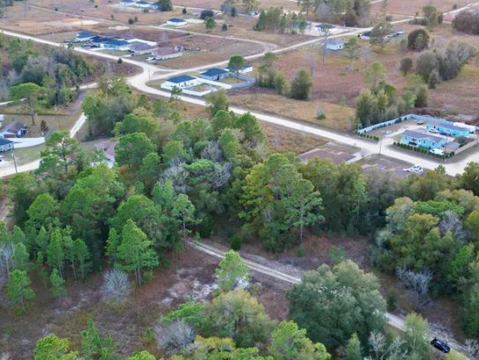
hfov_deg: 42.1
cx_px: 247
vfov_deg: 32.0
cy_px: 231
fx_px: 623
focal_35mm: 45
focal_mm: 6.72
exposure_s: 1/20
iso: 100
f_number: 1.7
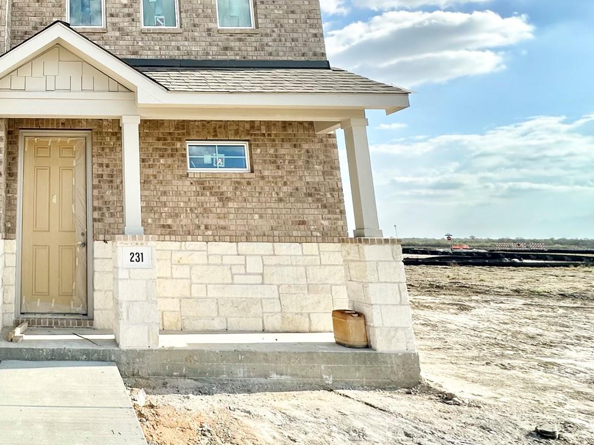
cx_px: 39
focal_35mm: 27
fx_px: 463
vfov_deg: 50.3
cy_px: 144
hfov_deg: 55.0
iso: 50
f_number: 2.2
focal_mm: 2.22
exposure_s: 1/1233
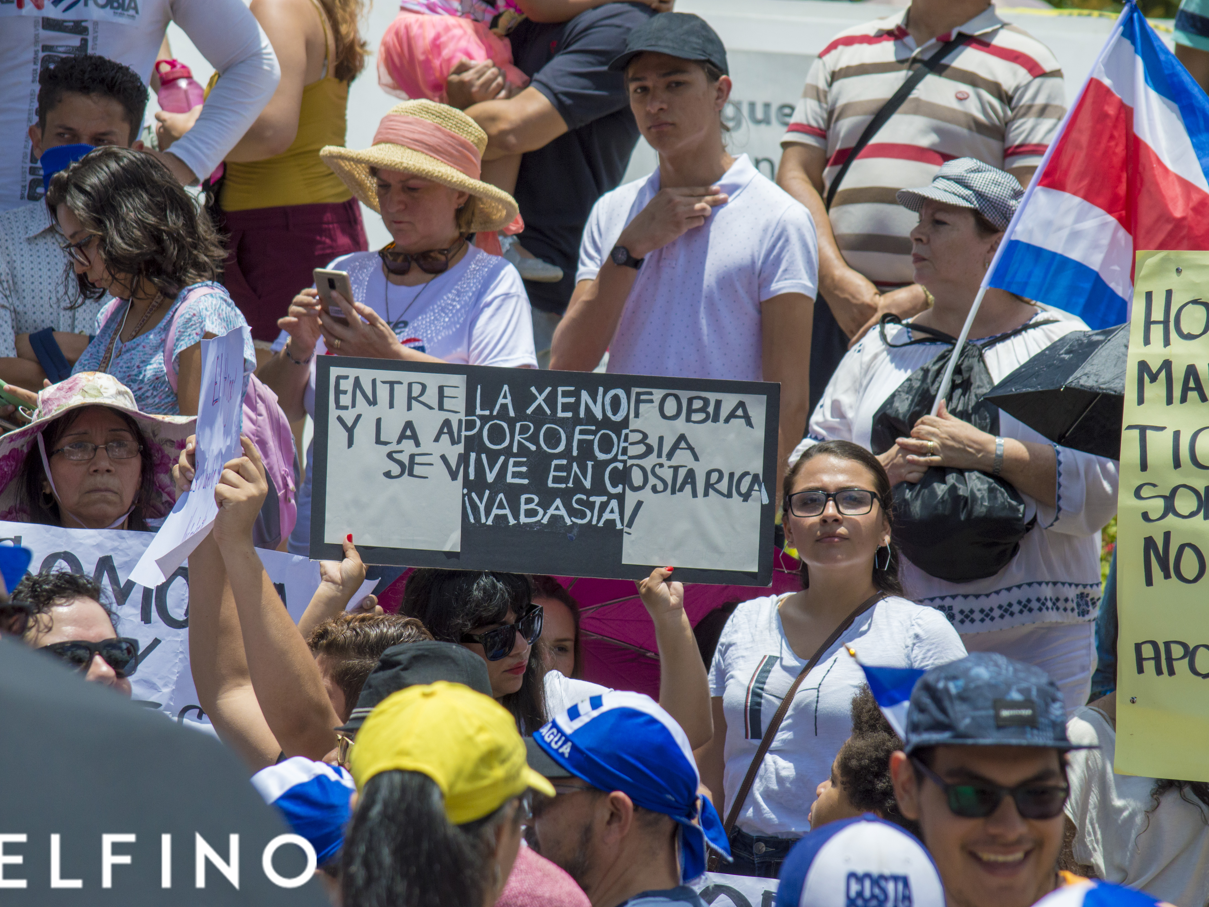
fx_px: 7703
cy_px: 451
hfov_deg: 9.0
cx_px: 595
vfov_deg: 6.7
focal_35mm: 221
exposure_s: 1/2000
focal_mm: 135
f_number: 7.1
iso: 400
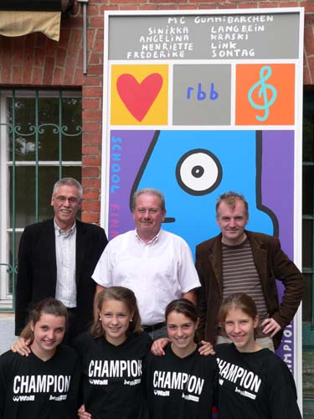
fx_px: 701
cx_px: 157
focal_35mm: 58
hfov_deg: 25.2
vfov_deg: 33.2
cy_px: 210
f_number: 4
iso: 80
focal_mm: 9.6
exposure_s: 1/160
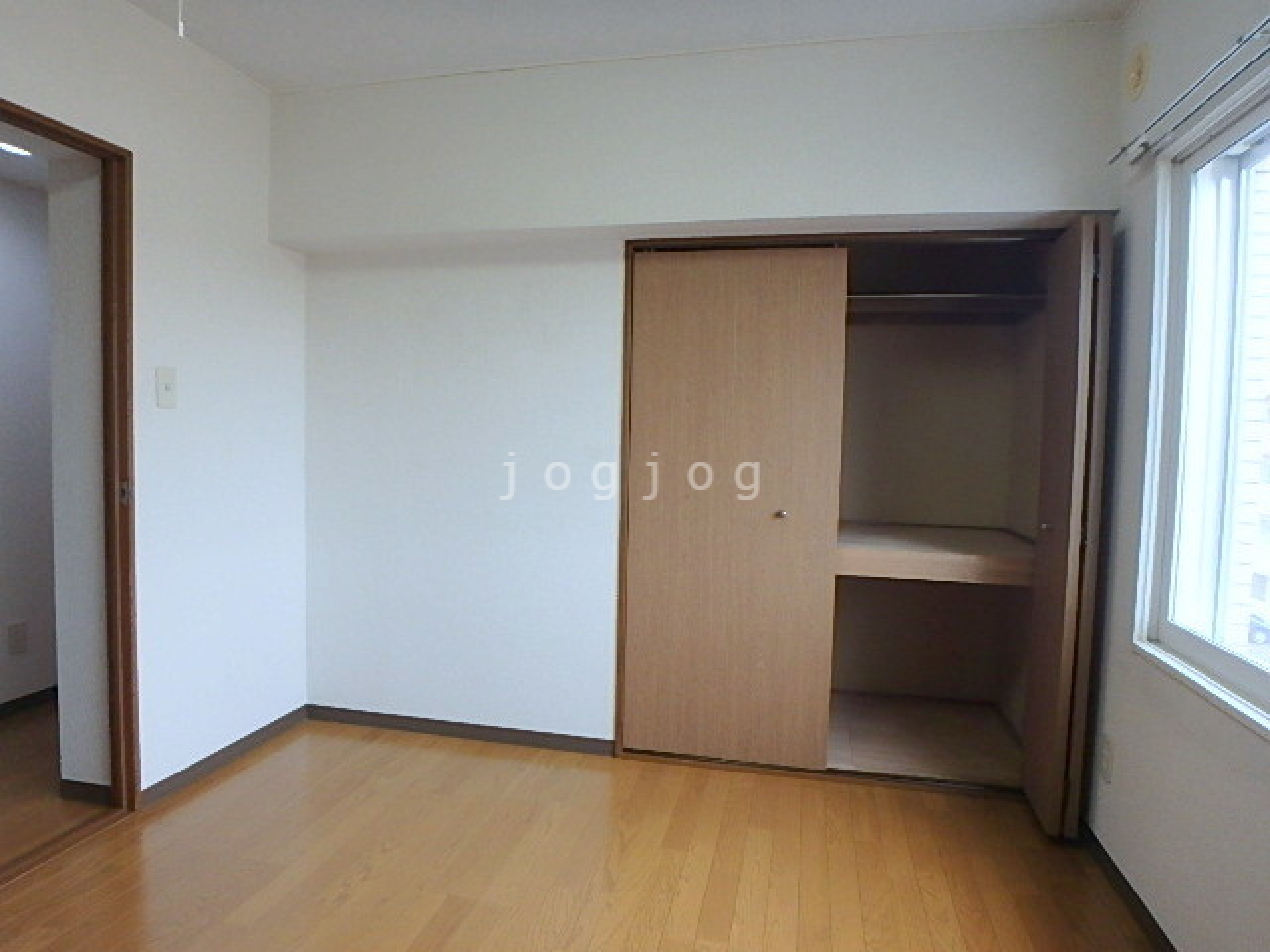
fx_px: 770
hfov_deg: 79.0
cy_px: 476
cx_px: 635
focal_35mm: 21
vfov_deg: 63.4
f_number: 3.5
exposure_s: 1/30
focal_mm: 3.7
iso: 320
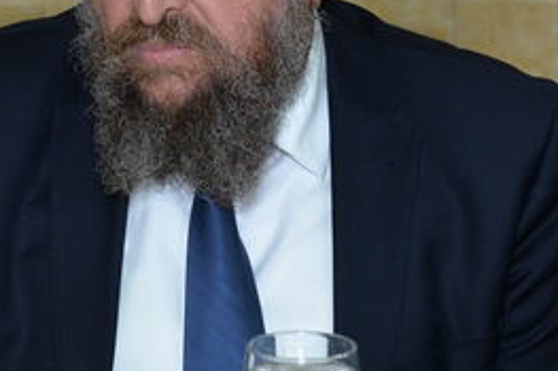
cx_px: -149
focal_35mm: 198
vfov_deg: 6.9
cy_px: 63
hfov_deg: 10.2
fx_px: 3067
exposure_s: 1/125
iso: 800
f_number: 5.6
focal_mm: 65
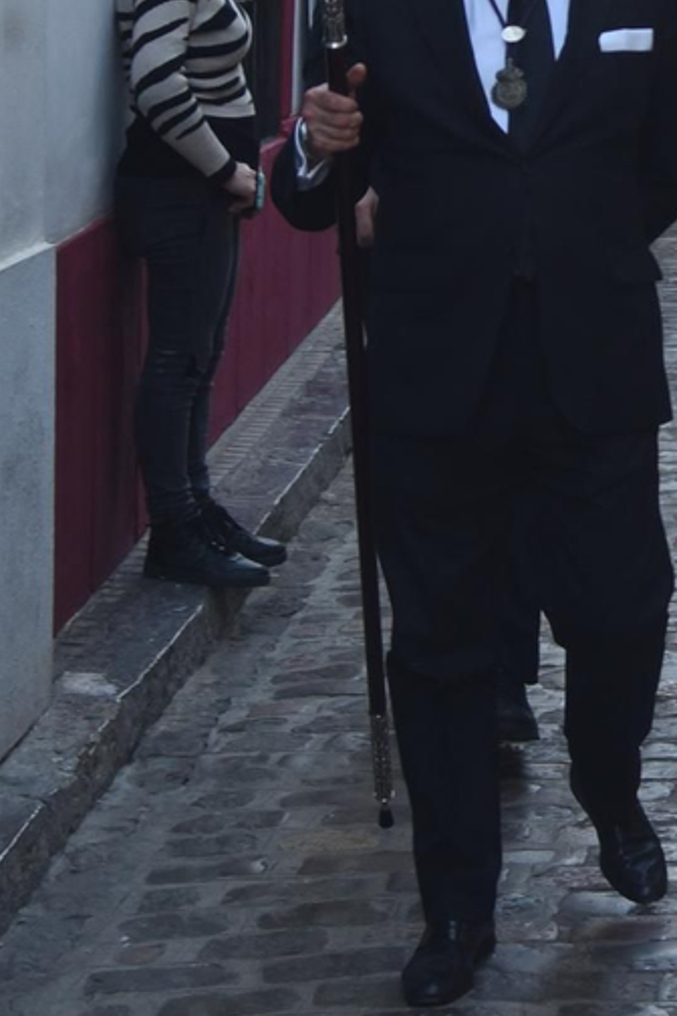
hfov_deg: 10.5
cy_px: -16
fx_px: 3582
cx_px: 915
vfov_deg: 15.8
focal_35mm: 127
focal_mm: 40
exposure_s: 1/160
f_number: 6.3
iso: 640
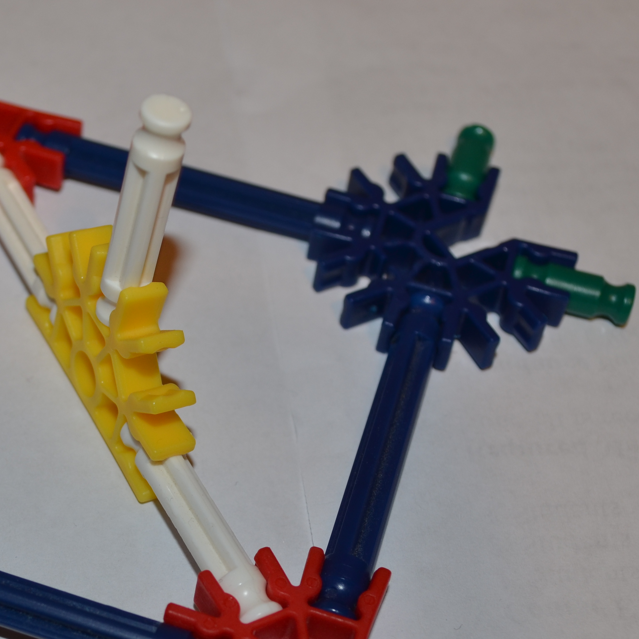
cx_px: 125
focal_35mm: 77
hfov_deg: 22.2
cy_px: 393
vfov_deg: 22.4
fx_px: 1608
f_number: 5.6
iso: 200
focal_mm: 26
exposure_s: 1/30
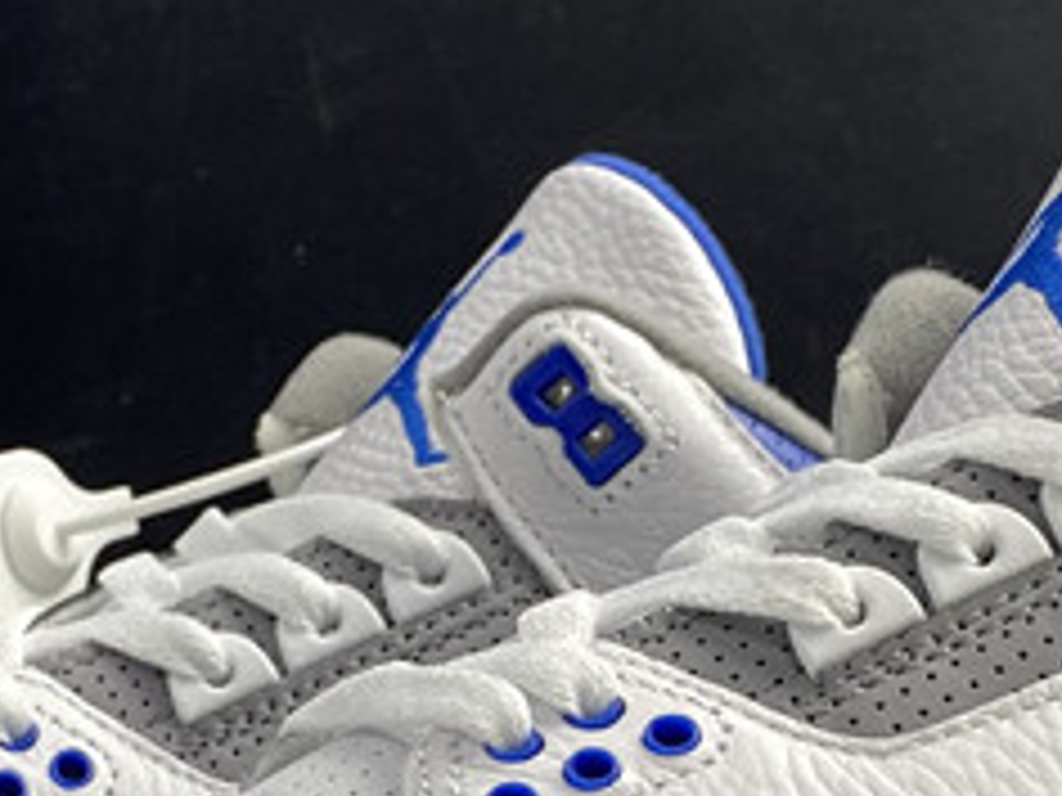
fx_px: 3375
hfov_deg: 17.9
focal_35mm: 110
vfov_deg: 13.3
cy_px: 729
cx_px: 590
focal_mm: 4.25
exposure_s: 1/100
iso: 50
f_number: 1.8
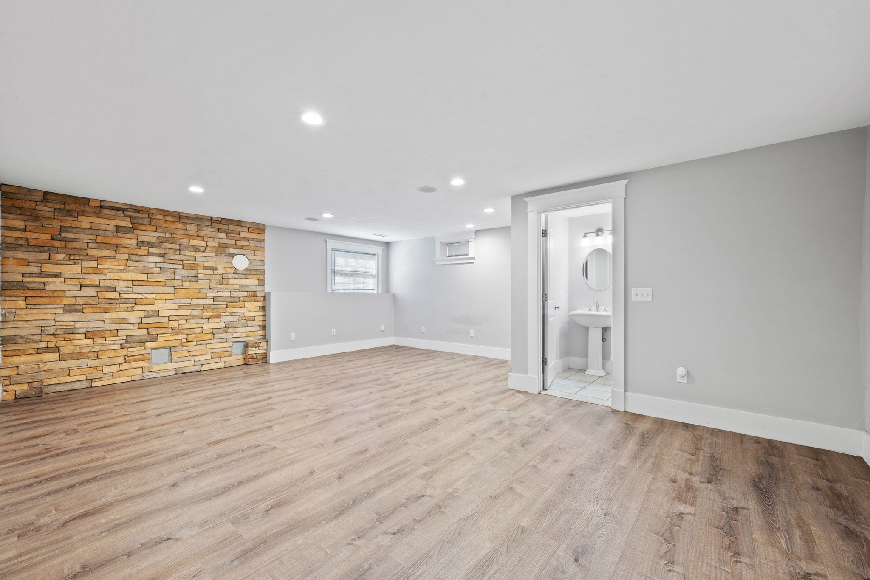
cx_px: 435
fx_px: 338
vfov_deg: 81.2
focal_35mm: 14
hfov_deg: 104.2
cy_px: 290
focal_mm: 14
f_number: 9
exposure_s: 1/1.25
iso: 200
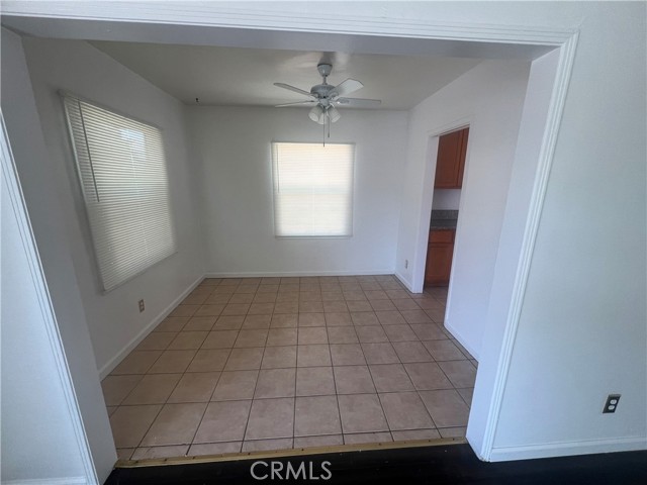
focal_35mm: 13
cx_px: 324
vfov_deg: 89.9
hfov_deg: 106.2
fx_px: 243
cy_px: 242
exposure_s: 1/99
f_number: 1.8
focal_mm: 1.57
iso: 64
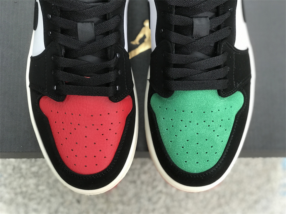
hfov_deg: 33.8
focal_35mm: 57
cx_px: 143
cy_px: 107
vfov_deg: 25.7
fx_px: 471
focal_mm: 6.6
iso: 64
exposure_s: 1/50
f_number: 2.8
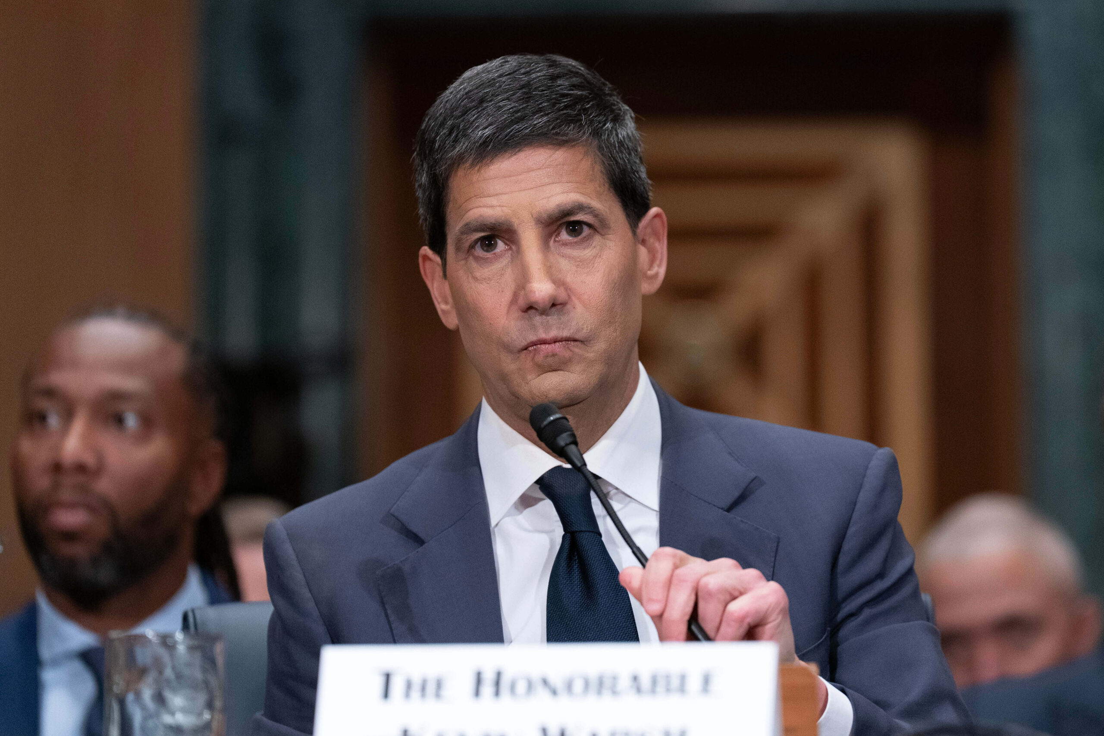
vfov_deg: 6.9
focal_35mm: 200
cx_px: 552
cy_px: 368
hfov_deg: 10.3
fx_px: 6133
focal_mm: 200
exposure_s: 1/400
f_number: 3.2
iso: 2500
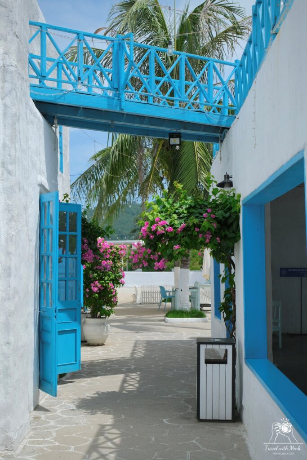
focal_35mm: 48
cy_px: 230
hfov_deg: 28.1
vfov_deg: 41.1
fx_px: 614
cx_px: 154
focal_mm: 32
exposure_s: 1/1800
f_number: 8
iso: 800
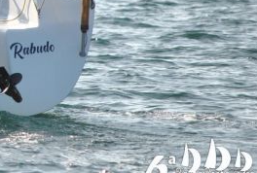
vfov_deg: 1.9
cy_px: -47
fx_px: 5201
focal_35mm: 726
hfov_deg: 2.8
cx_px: -127
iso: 400
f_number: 5.3
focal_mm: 160
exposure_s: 1/1600
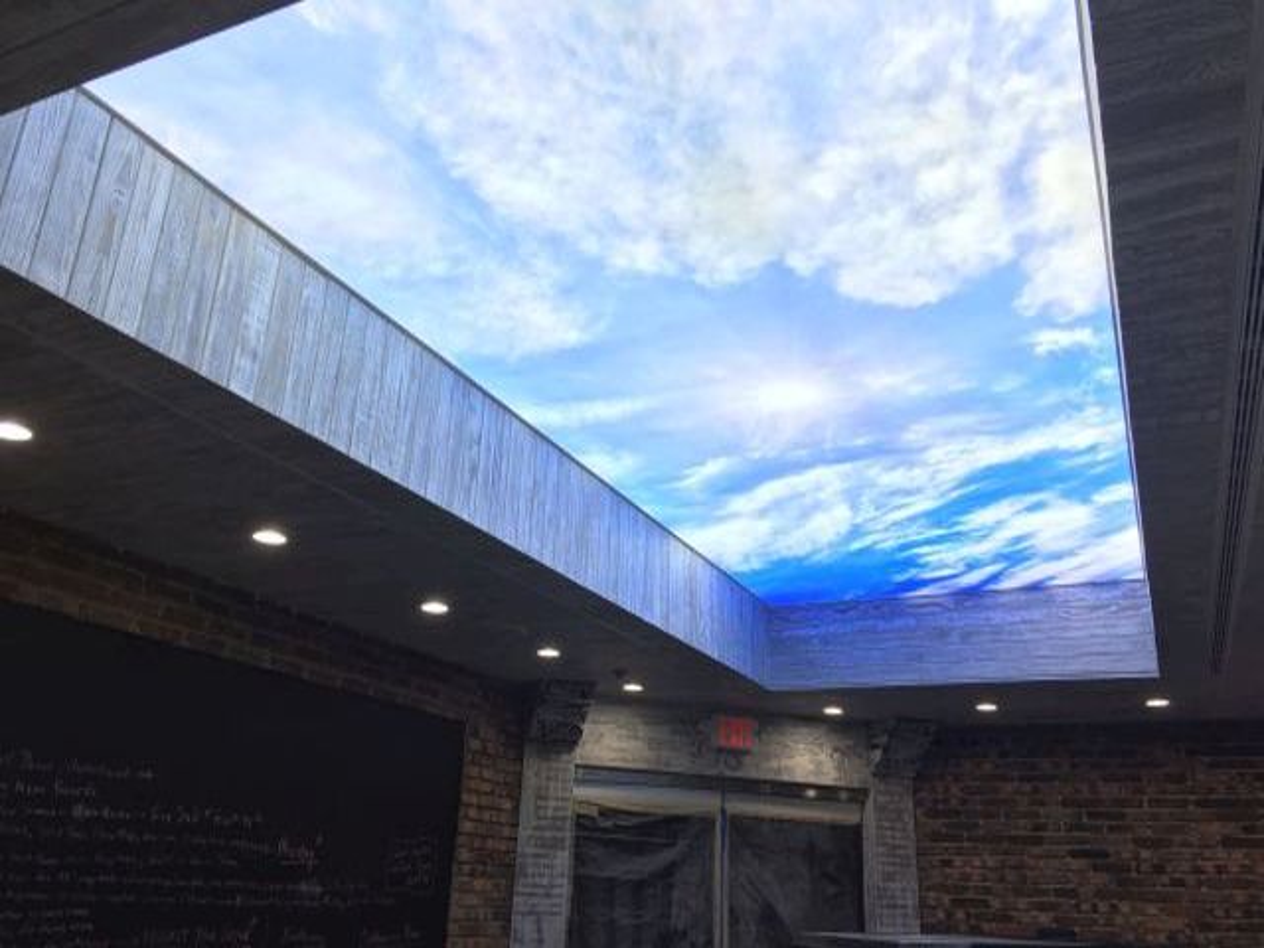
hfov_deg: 61.7
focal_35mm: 29
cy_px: 474
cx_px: 632
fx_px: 1059
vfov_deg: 48.2
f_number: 2.2
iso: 32
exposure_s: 1/120
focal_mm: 4.15
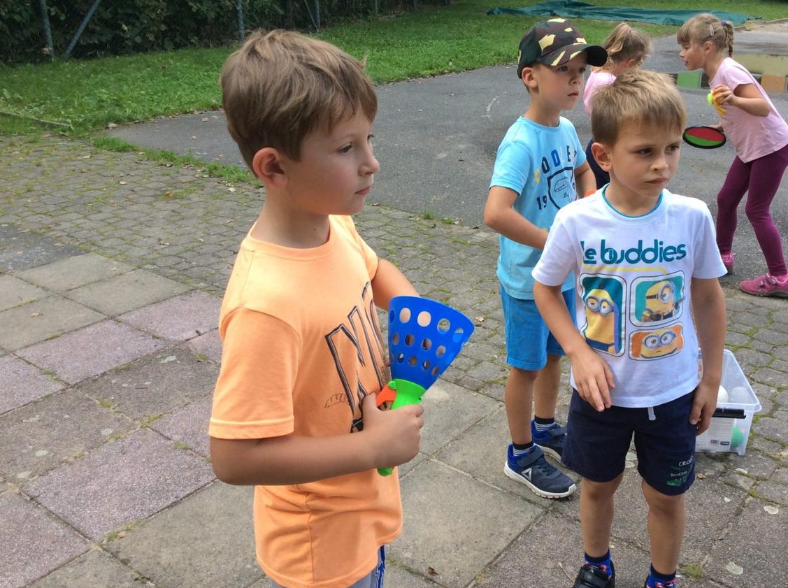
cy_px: 249
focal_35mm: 38
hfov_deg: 48.9
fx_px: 863
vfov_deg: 37.5
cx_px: 457
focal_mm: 3.3
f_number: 2.4
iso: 32
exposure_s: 1/248
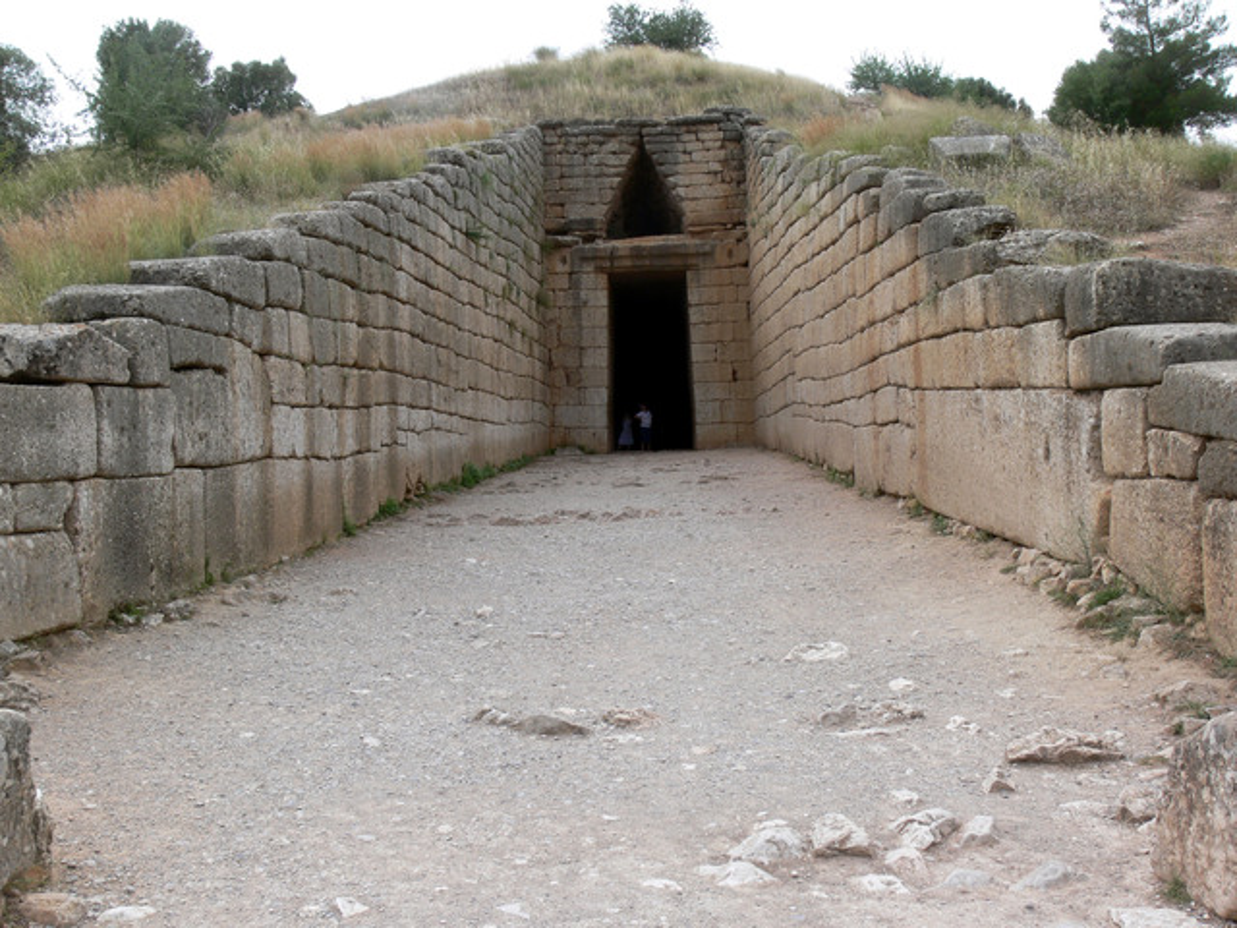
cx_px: 618
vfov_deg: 40.7
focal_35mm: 35
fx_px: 1251
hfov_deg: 52.6
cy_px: 464
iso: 80
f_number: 5.6
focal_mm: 7.4
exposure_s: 1/160
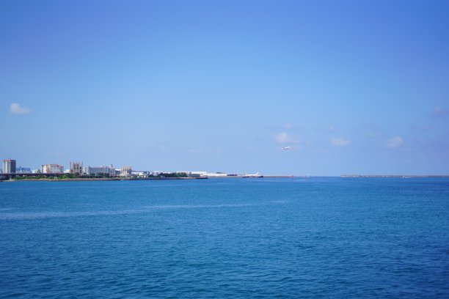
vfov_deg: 27.0
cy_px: 150
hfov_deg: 39.6
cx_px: 224
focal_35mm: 50
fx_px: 624
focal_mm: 50
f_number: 2
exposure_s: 1/8000
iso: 125
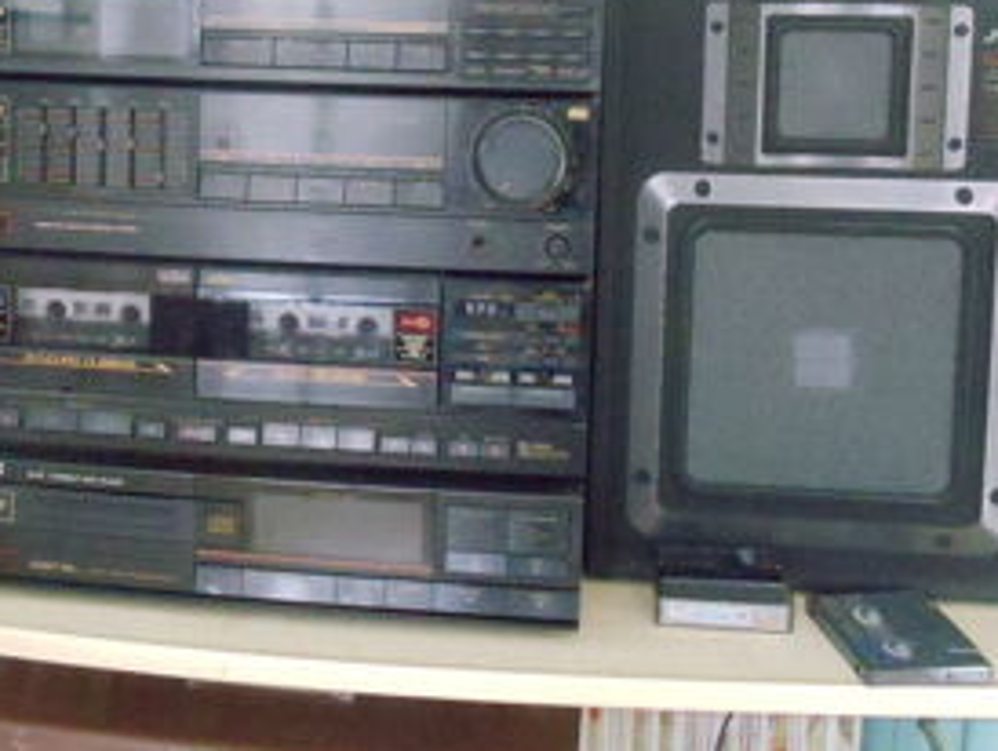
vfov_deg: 19.0
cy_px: 139
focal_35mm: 77
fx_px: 2222
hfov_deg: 25.1
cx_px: 310
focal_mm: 6
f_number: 3.5
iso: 1600
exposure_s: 1/80
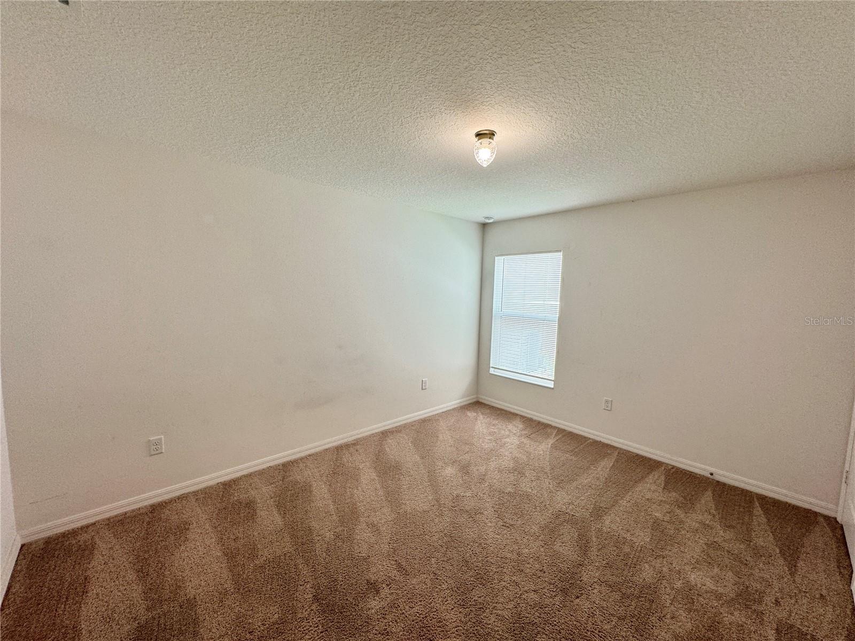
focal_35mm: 14
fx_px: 346
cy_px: 320
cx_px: 428
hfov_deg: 102.1
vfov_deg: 85.7
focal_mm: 2.22
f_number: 2.2
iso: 80
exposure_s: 1/120
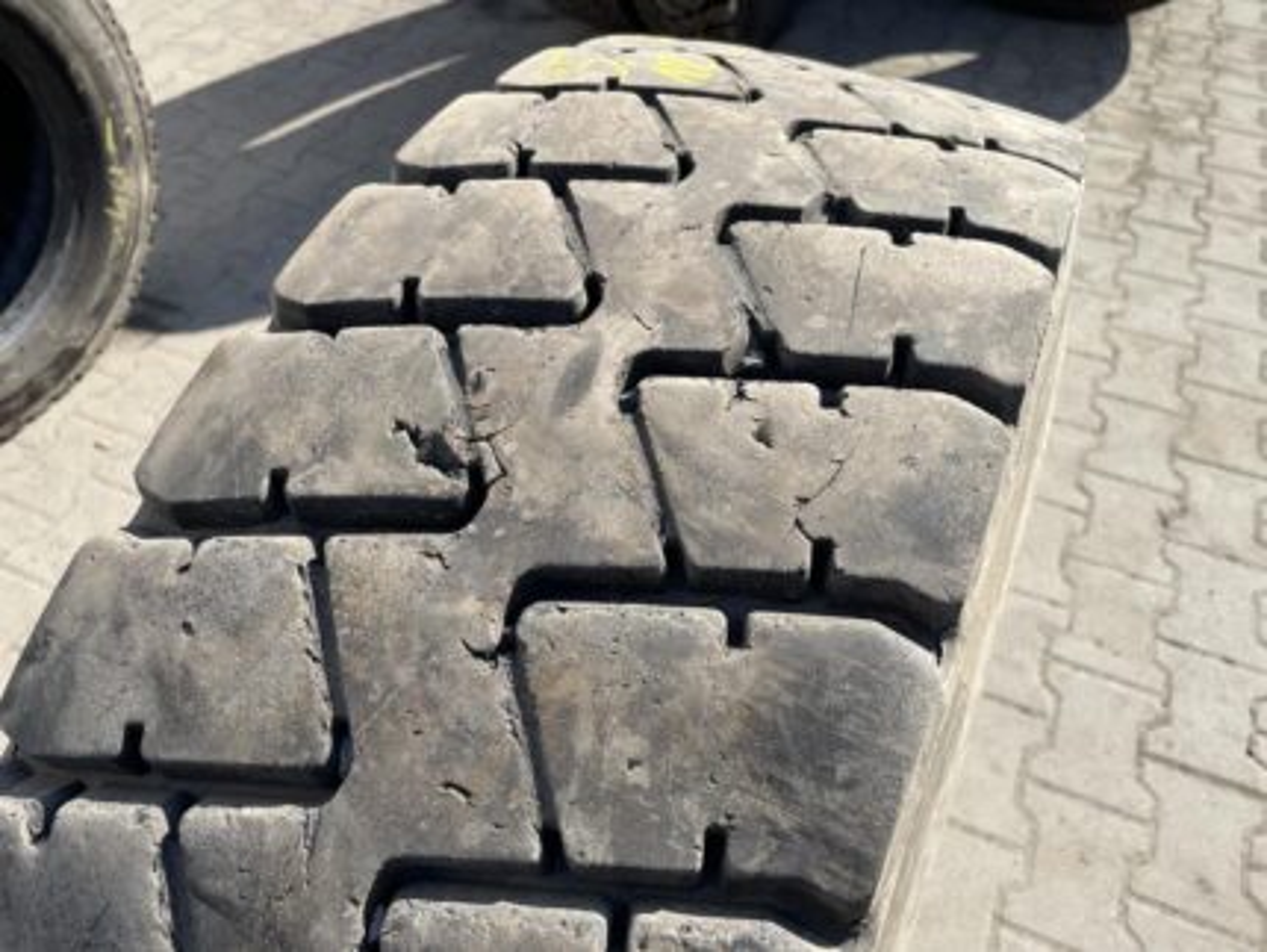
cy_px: 476
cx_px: 634
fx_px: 952
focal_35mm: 26
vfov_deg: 53.1
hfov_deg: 67.3
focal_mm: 4.2
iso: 32
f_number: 1.6
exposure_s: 1/1435
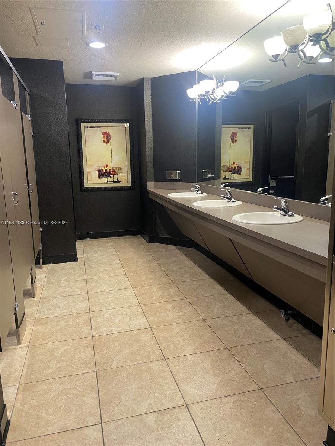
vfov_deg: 67.3
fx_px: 335
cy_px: 223
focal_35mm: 26
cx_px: 168
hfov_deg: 53.1
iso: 200
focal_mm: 4.25
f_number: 1.8
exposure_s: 1/60
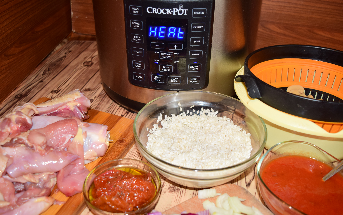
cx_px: 171
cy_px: 110
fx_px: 346
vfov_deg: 34.4
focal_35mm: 37
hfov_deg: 52.8
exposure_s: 1/60
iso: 200
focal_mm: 24
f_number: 4
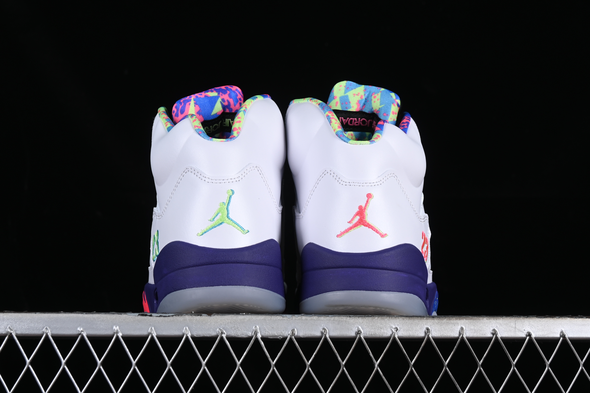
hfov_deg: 27.0
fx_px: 1229
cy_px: 196
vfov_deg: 18.2
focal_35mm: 75
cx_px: 295
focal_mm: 50
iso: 160
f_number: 8
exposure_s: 1/80
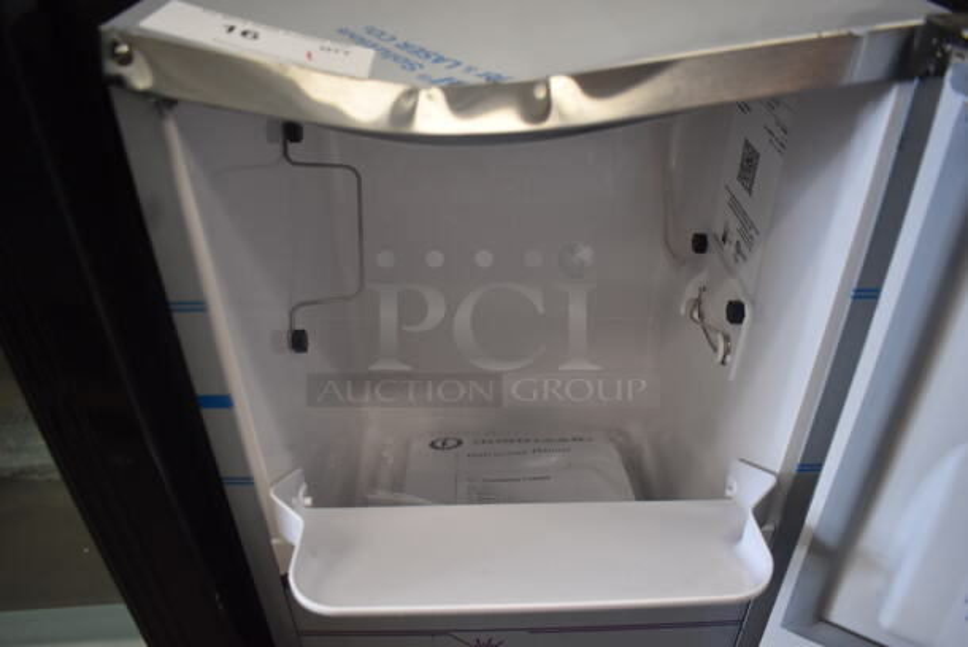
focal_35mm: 27
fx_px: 727
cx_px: 484
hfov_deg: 67.3
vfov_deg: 48.0
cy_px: 324
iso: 800
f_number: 3.5
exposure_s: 1/125
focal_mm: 18
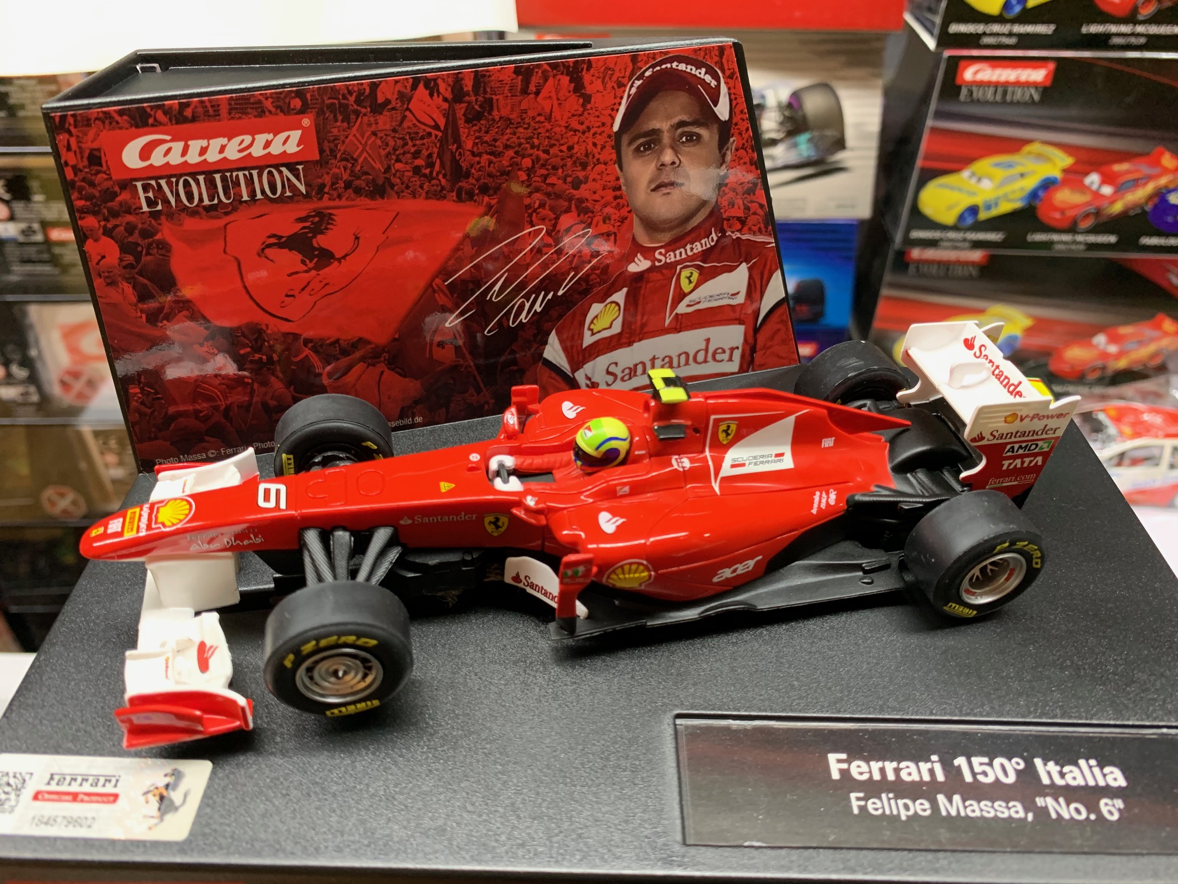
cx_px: 589
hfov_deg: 67.3
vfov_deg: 53.1
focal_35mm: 26
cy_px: 442
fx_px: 885
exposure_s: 1/50
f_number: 1.8
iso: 250
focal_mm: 4.25
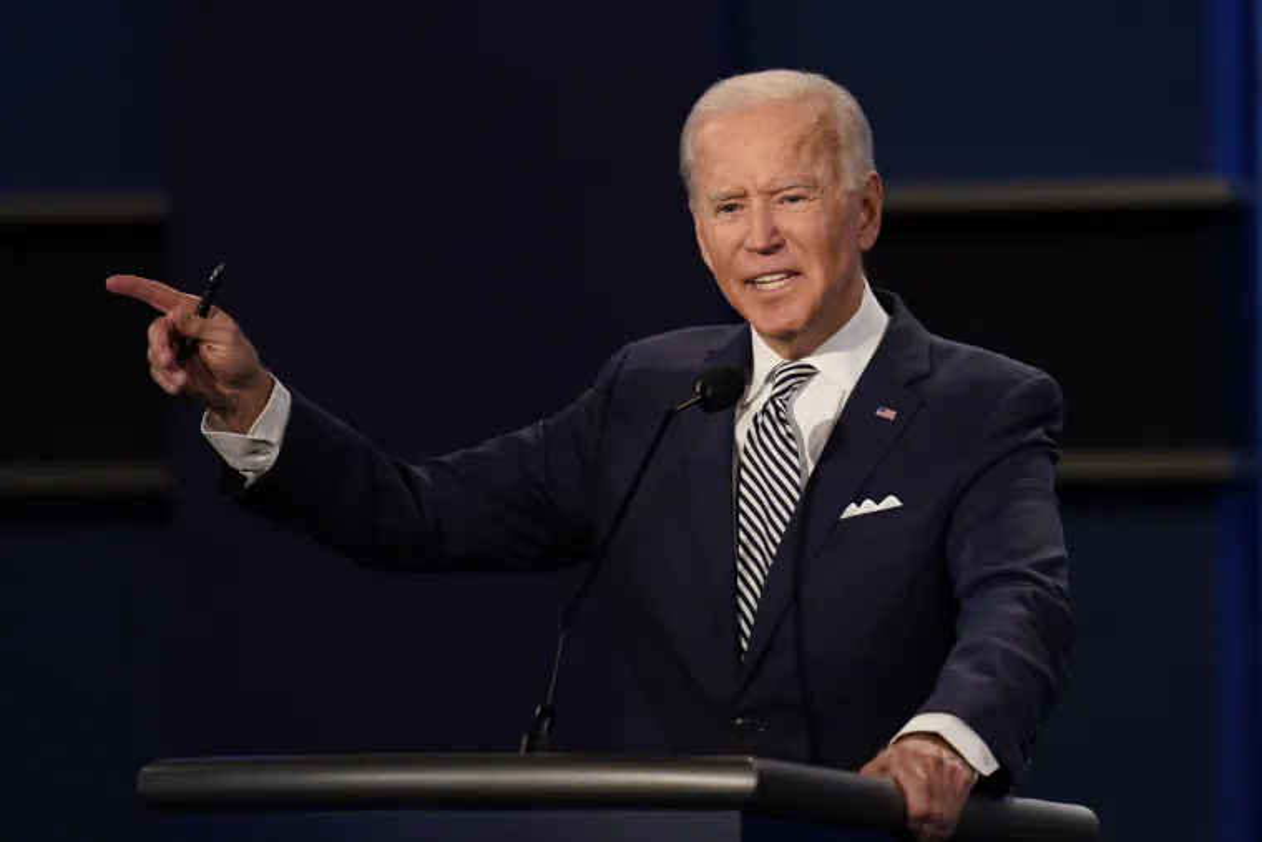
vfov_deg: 3.4
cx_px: 631
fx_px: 14024
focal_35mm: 400
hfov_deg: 5.2
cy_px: 421
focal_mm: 400
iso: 3200
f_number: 3.5
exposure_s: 1/400
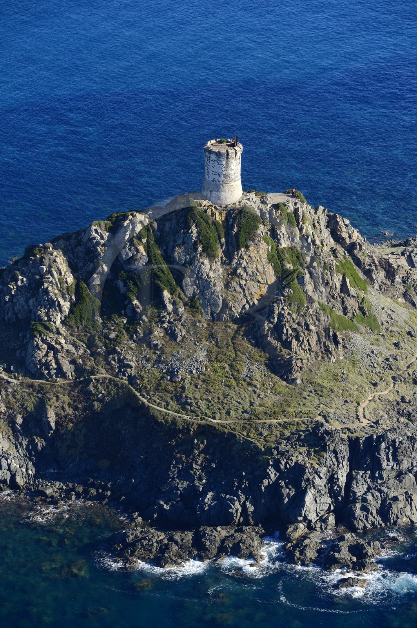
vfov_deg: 14.7
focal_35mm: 140
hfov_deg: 9.8
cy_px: 314
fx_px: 2437
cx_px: 208
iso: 400
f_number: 6.3
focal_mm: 140
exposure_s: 1/800
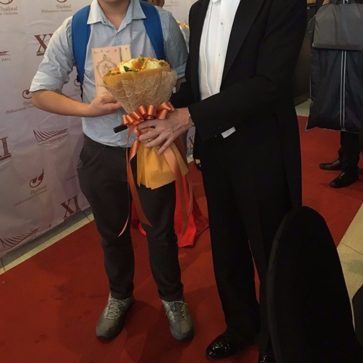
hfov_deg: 47.2
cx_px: 178
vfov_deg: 46.4
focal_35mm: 35
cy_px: 120
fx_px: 415
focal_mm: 4.15
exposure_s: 1/33
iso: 250
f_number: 2.2
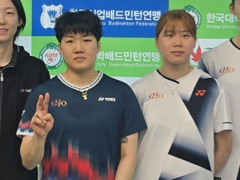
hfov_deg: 22.3
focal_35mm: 87
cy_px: 100
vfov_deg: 17.0
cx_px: 58
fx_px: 604
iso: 12
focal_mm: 6.3
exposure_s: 1/120
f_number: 1.7
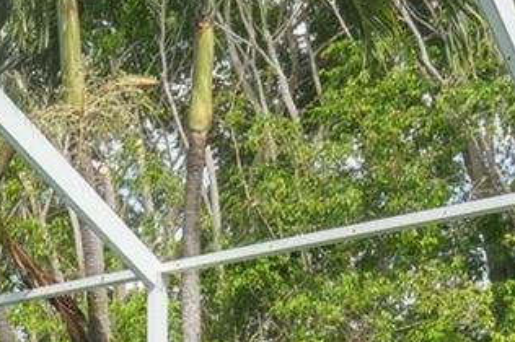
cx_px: -47
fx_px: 1086
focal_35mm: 76
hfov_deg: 24.9
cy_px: 550
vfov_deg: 16.0
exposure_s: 1/250
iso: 400
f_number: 8
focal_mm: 10
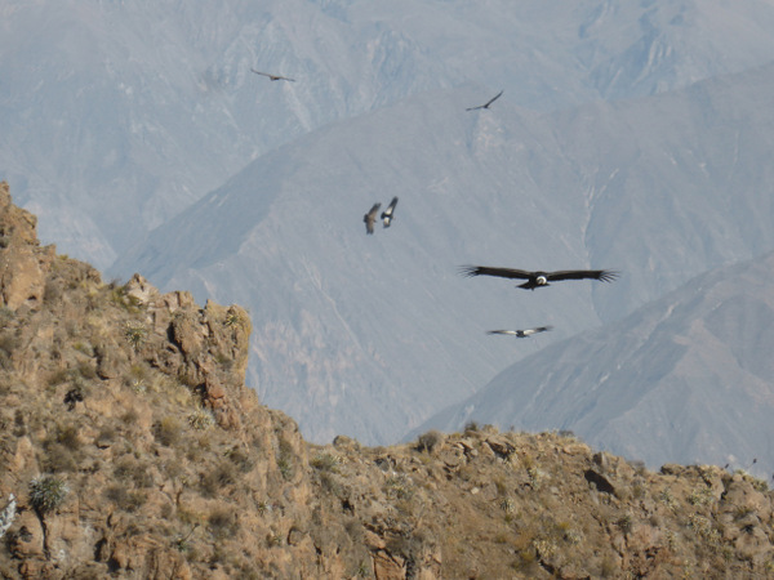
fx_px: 6529
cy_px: 290
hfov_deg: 6.8
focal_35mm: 292
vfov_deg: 5.1
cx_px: 387
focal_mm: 47.3
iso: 100
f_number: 5.8
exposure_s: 1/500
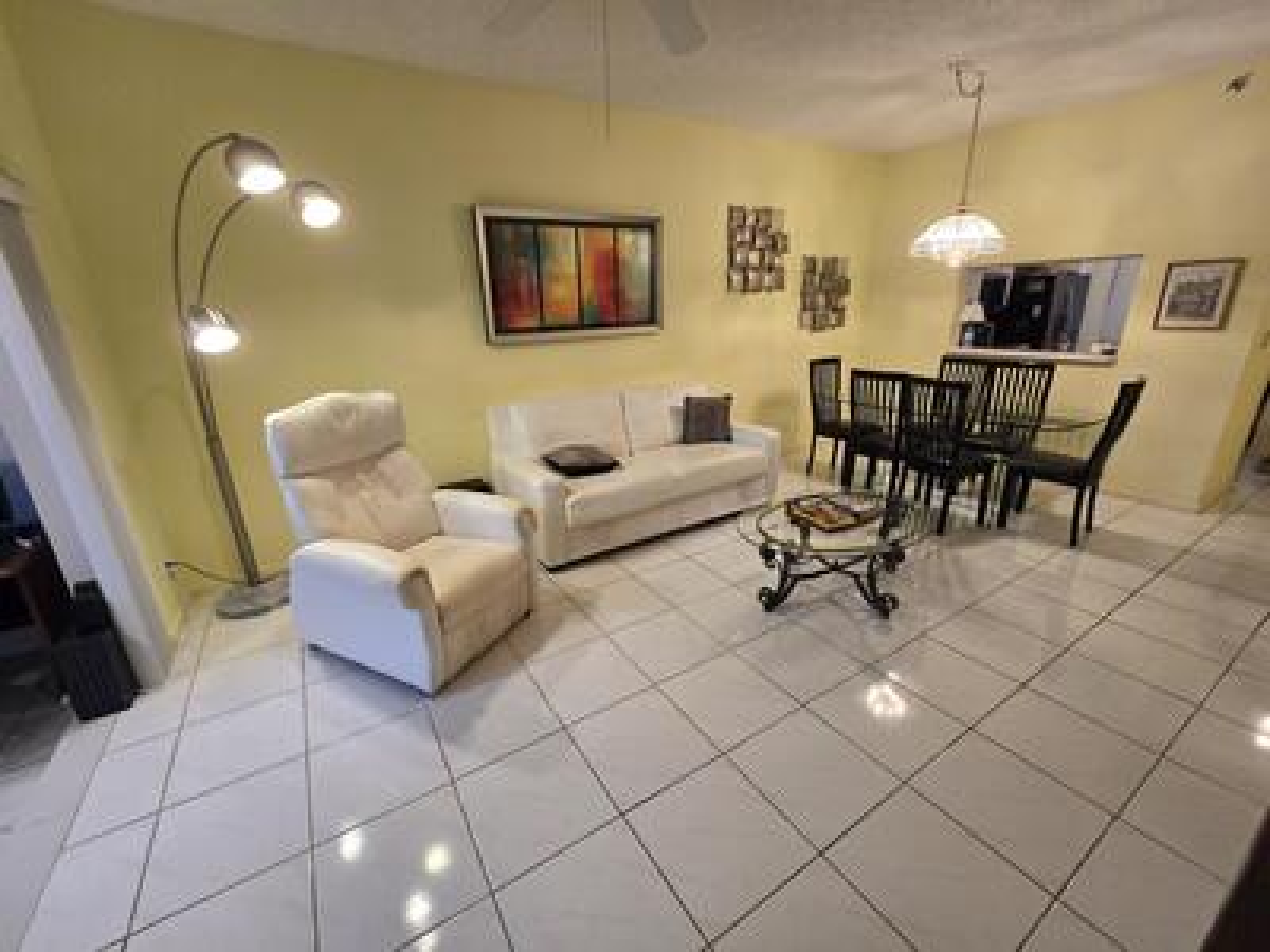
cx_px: 635
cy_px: 476
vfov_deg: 89.9
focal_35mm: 13
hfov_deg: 106.2
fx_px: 477
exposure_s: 1/60
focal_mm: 2.2
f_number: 2.2
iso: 200
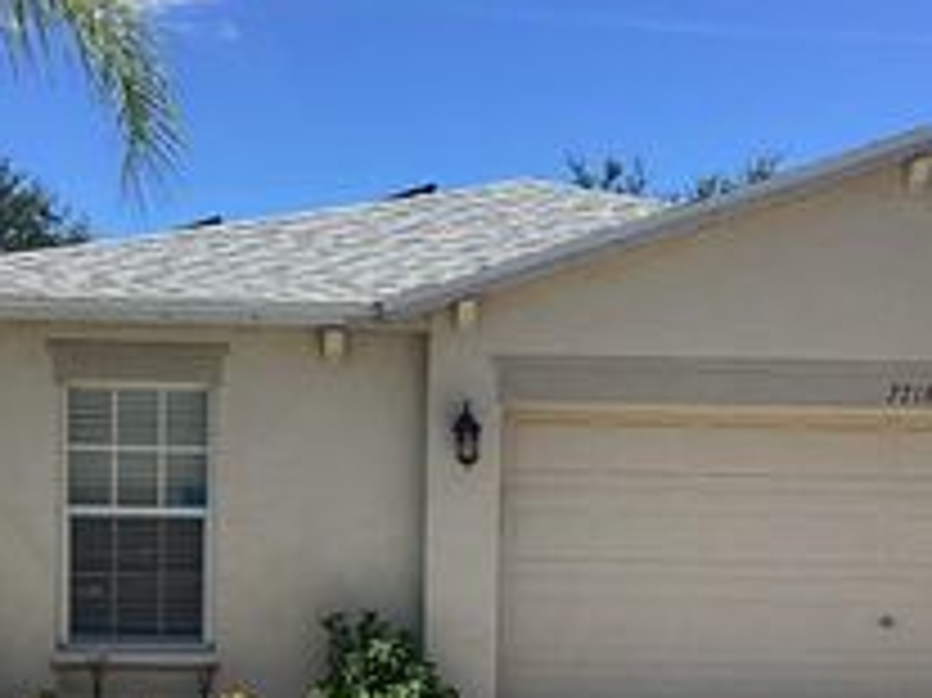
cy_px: 660
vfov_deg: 19.2
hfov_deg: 26.0
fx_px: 2018
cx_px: 455
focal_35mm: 75
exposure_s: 1/1597
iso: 25
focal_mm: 3.3
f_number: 2.4
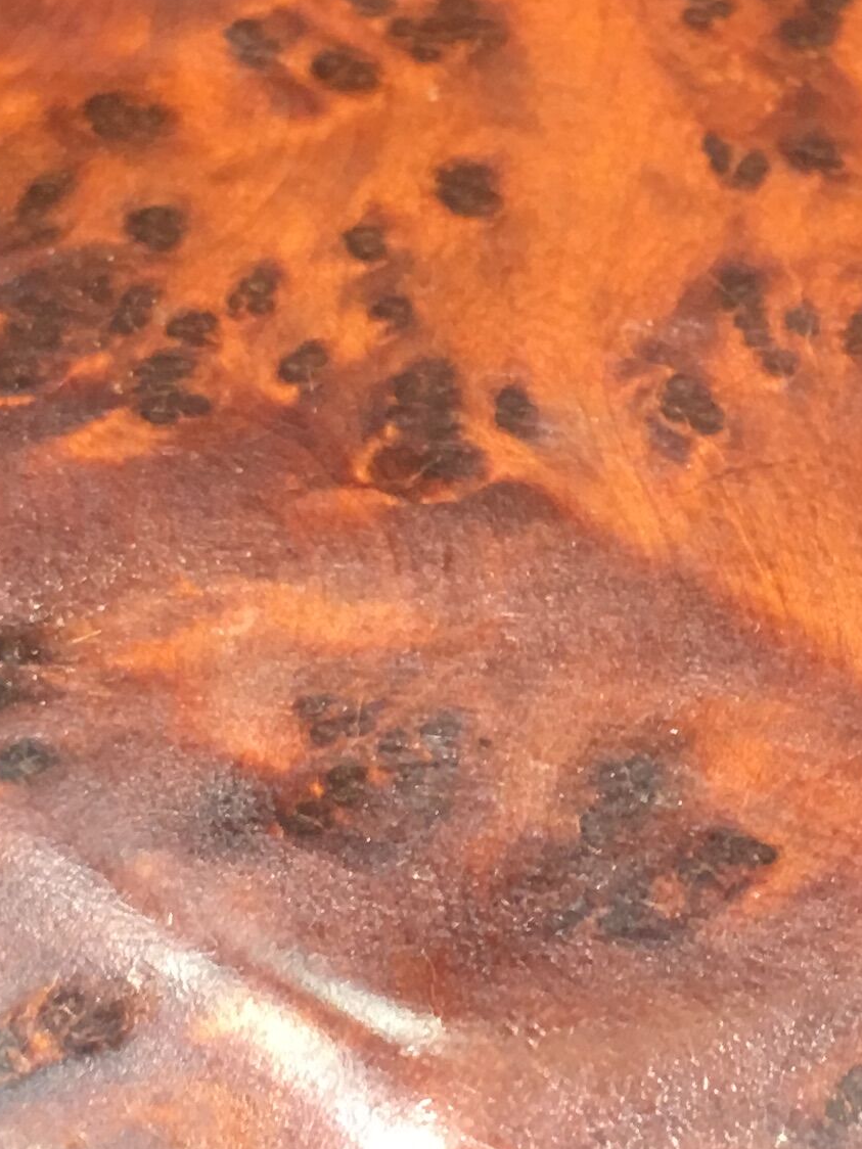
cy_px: 766
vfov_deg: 18.8
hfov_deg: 14.2
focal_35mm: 104
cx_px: 535
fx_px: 3453
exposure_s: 1/33
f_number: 2.2
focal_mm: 4.15
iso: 125
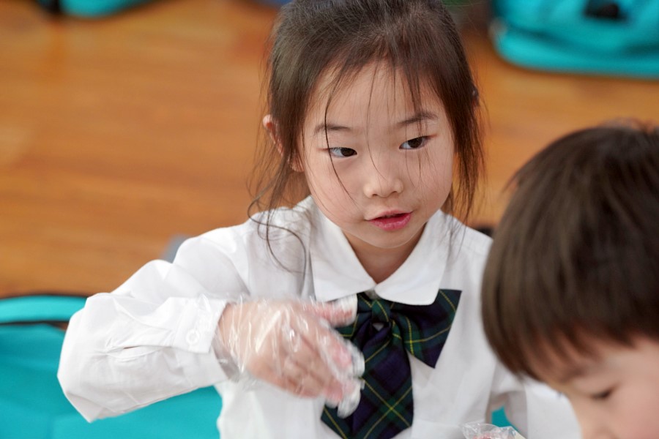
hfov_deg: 17.3
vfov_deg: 11.6
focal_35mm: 118
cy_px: 220
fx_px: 2160
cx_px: 330
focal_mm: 118
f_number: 4
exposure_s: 1/160
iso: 1600
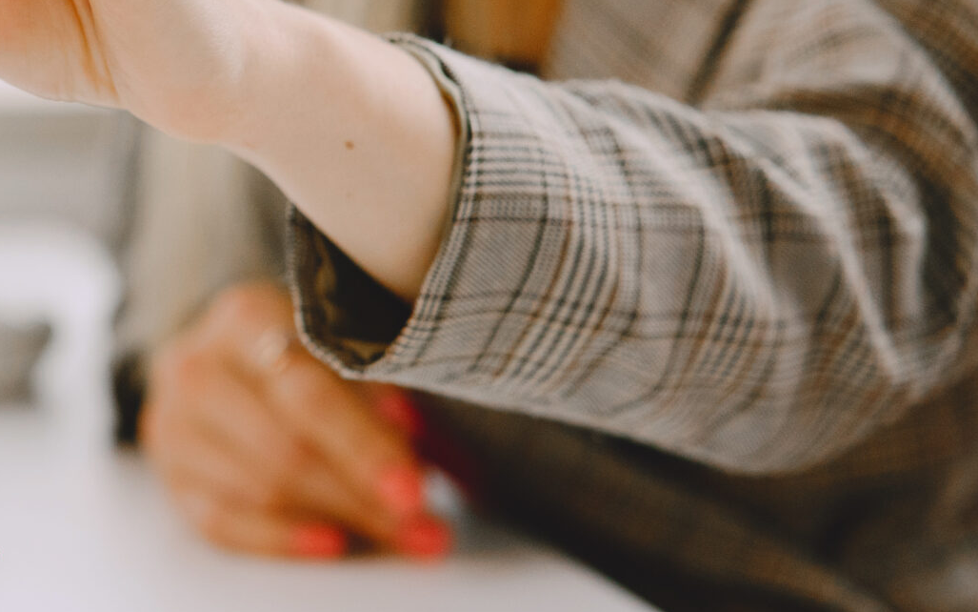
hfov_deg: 9.6
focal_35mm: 216
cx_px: -156
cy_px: 208
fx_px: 5758
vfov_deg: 6.1
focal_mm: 85
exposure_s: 1/400
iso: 800
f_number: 2.8
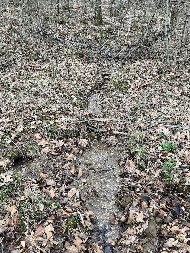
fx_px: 205
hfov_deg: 49.8
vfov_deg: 63.4
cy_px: 126
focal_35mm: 28
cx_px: 95
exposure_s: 1/67
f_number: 1.8
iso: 80
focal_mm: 3.99
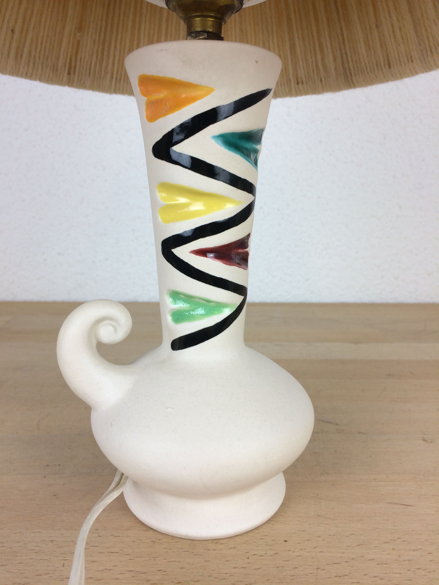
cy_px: 292
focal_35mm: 29
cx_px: 220
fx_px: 490
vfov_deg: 61.7
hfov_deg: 48.2
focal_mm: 4.15
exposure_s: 1/100
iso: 50
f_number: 2.2
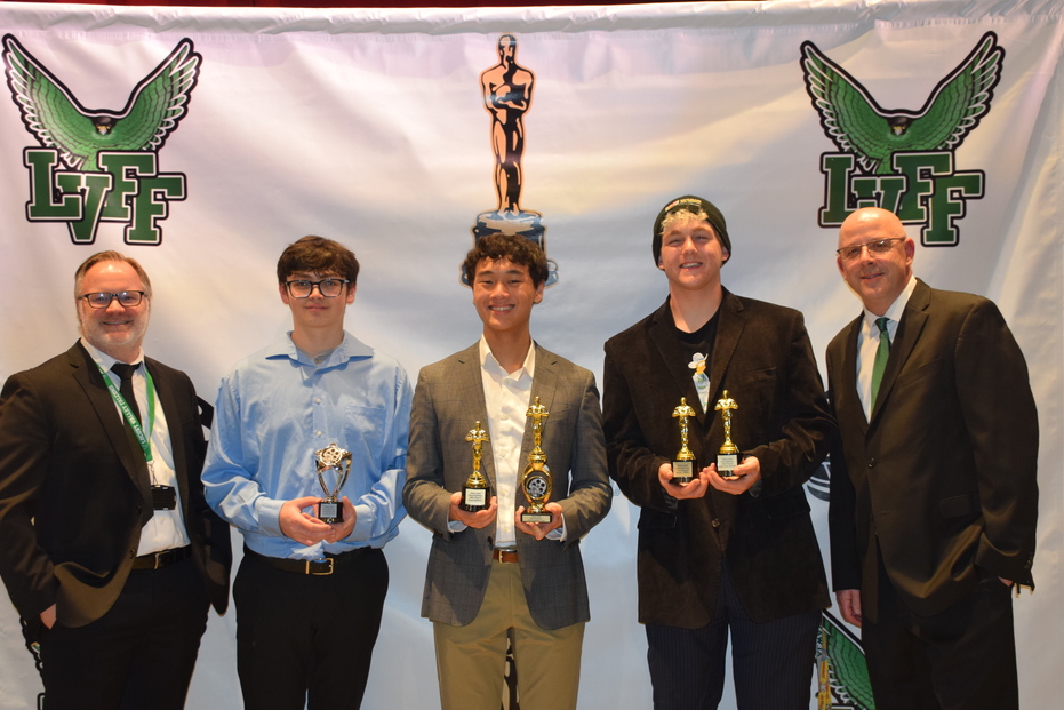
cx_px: 519
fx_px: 1317
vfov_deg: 30.2
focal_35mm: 45
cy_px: 376
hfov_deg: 44.0
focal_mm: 27
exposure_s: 1/100
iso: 800
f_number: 5
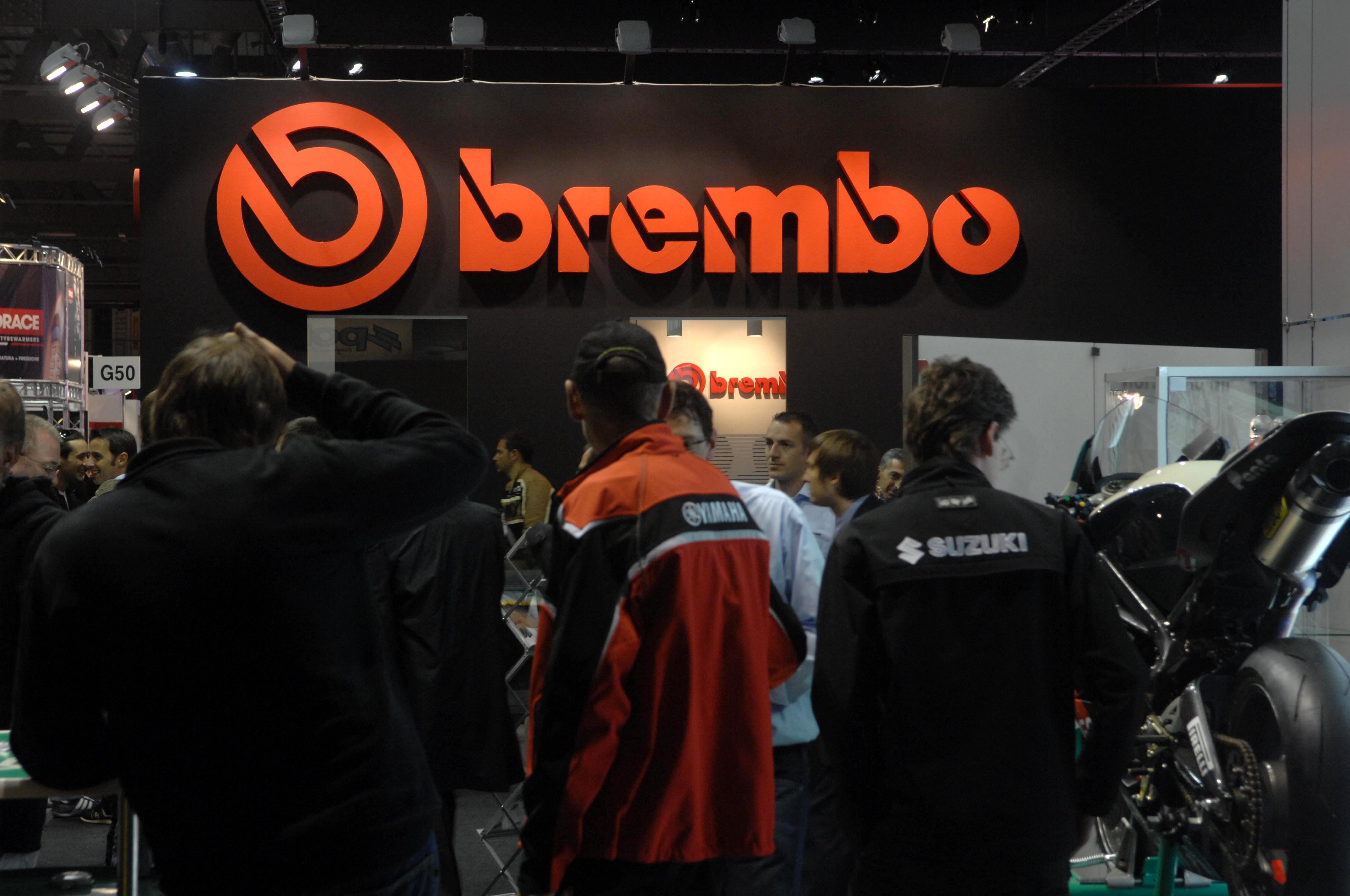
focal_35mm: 82
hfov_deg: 24.6
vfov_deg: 16.5
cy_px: 448
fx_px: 3090
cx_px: 675
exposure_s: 1/60
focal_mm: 55
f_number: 4.5
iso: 500
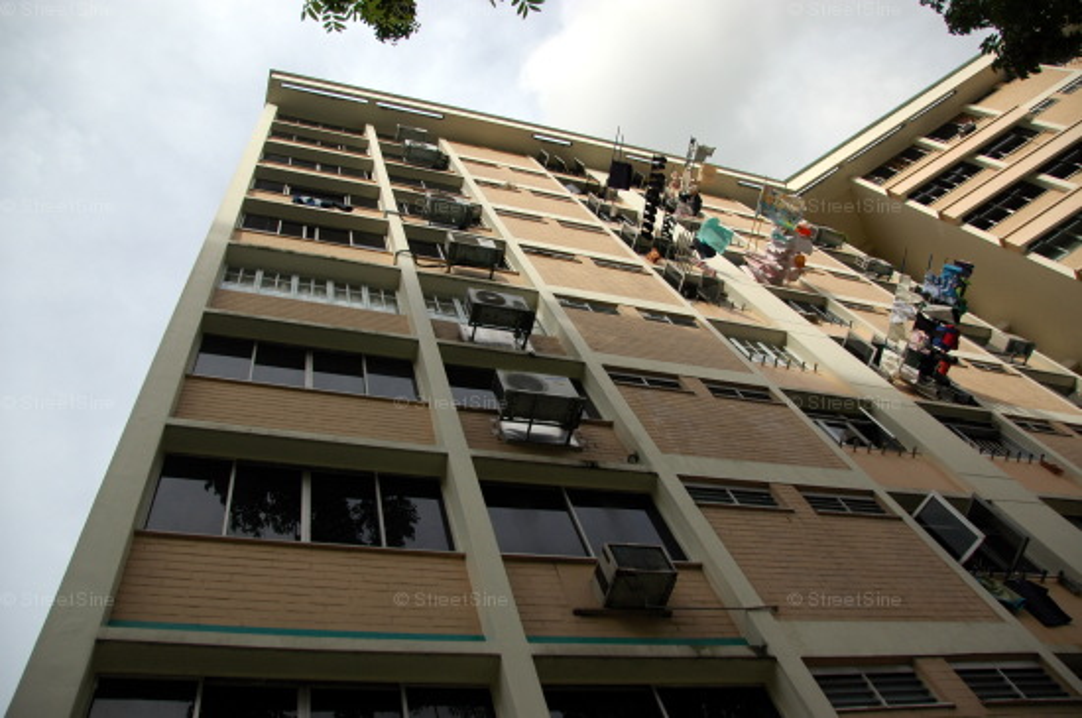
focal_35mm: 27
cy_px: 359
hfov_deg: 67.5
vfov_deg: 47.8
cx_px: 541
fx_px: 810
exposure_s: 1/2500
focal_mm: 18
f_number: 3.5
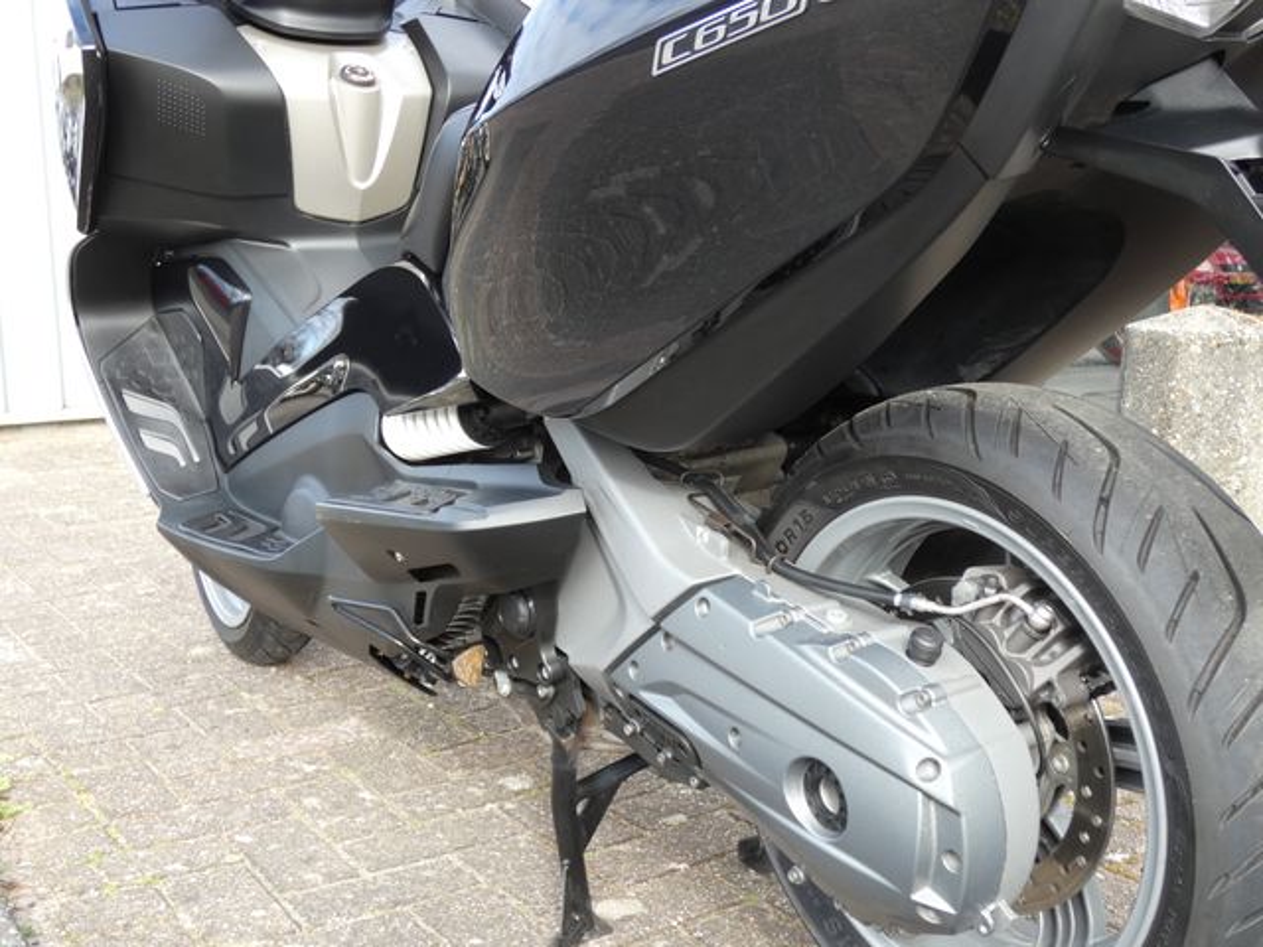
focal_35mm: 41
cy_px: 474
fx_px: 1496
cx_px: 632
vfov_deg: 35.1
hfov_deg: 45.8
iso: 80
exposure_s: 1/80
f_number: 3.6
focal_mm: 7.3
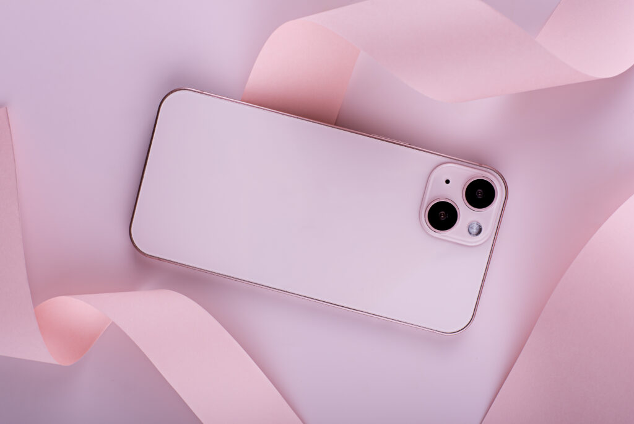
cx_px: 317
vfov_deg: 27.0
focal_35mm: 50
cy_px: 212
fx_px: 881
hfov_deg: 39.6
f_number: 9
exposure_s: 1/100
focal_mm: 50
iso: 100
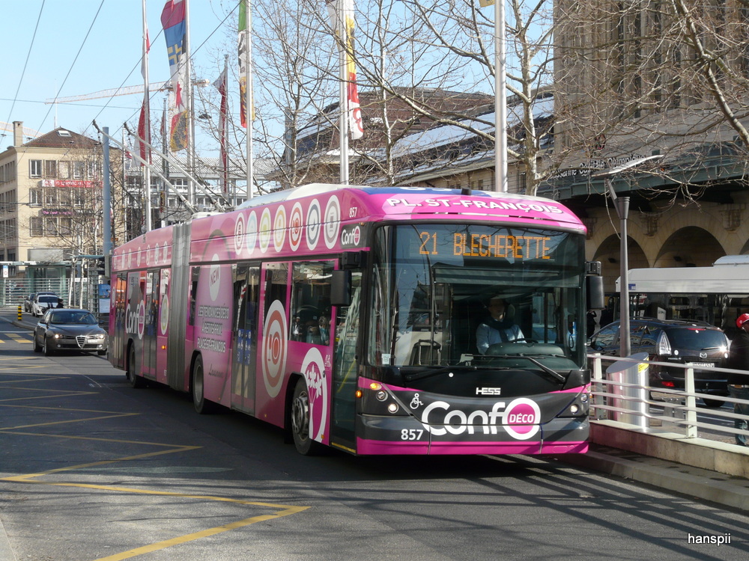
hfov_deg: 30.3
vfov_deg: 22.9
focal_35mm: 64
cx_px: 374
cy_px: 280
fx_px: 1385
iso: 100
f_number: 5.6
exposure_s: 1/250
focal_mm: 10.5
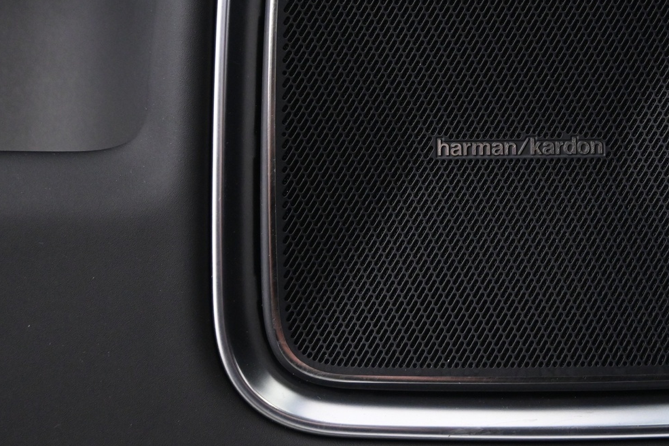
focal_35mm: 52
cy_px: 147
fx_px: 963
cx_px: 524
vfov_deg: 25.9
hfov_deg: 37.1
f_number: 4
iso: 2500
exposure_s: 1/30
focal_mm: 21
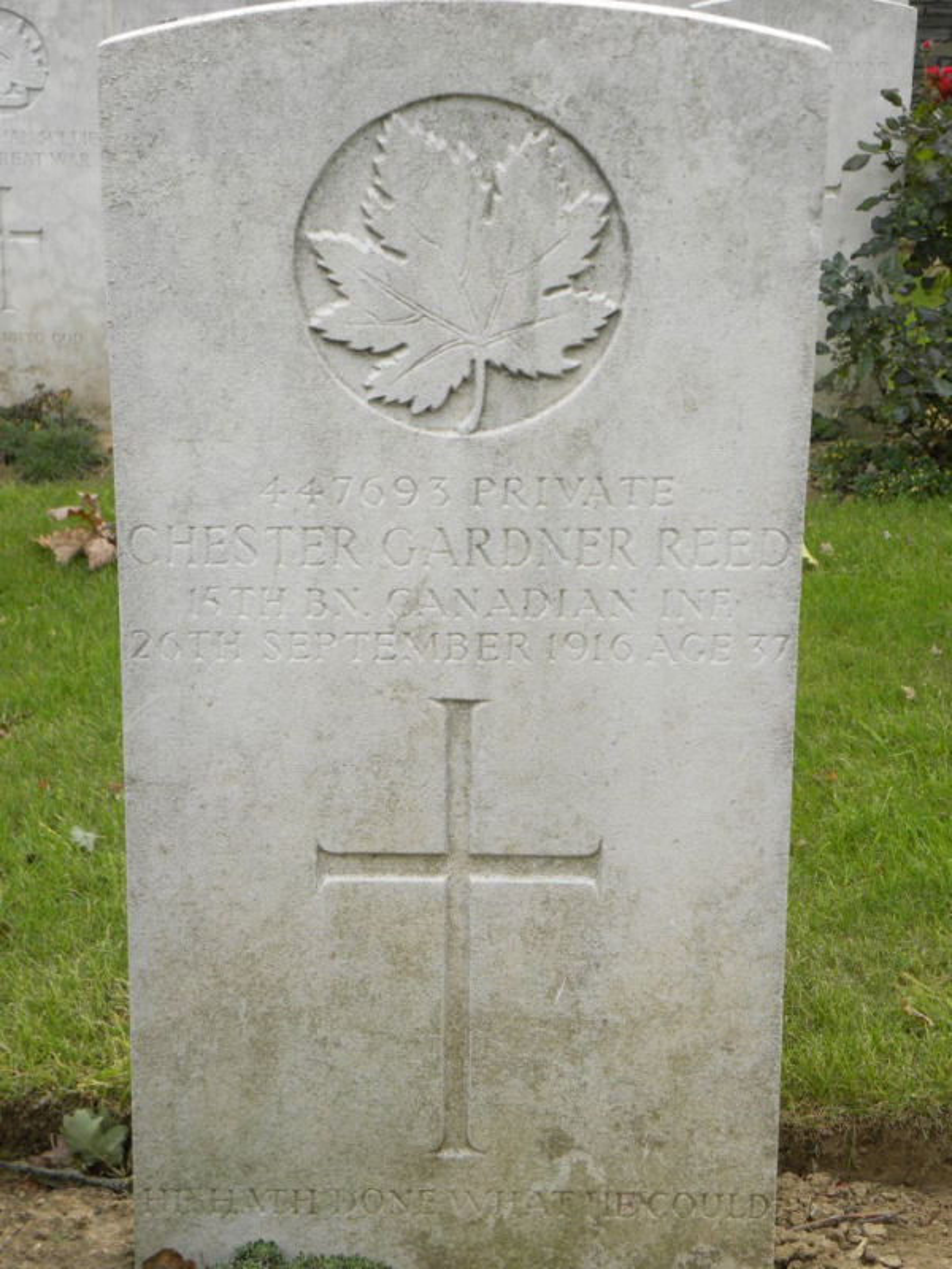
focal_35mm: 66
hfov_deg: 22.3
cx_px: 476
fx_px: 2420
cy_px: 634
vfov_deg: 29.4
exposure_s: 1/118
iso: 64
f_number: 4
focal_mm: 11.8
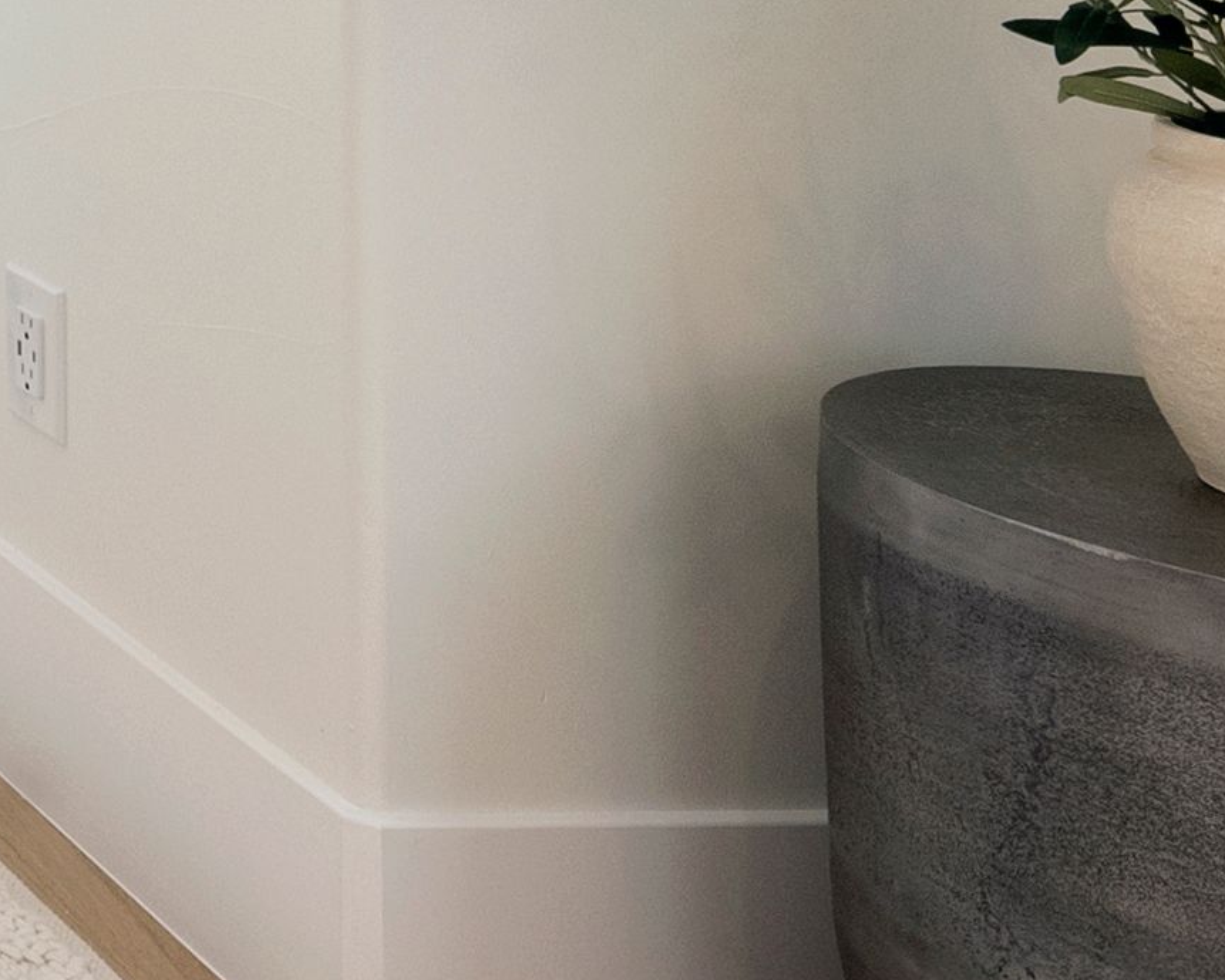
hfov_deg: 16.2
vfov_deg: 18.0
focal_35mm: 74
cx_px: -1504
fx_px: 2683
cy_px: -568
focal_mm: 16
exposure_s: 1/30
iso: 640
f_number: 9
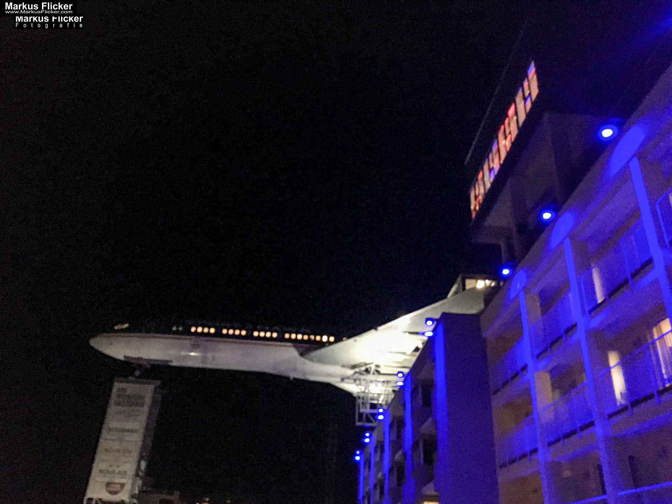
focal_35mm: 29
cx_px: 336
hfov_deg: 61.7
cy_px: 252
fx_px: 563
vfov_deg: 48.2
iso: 320
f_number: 2.2
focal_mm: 4.15
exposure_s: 1/17
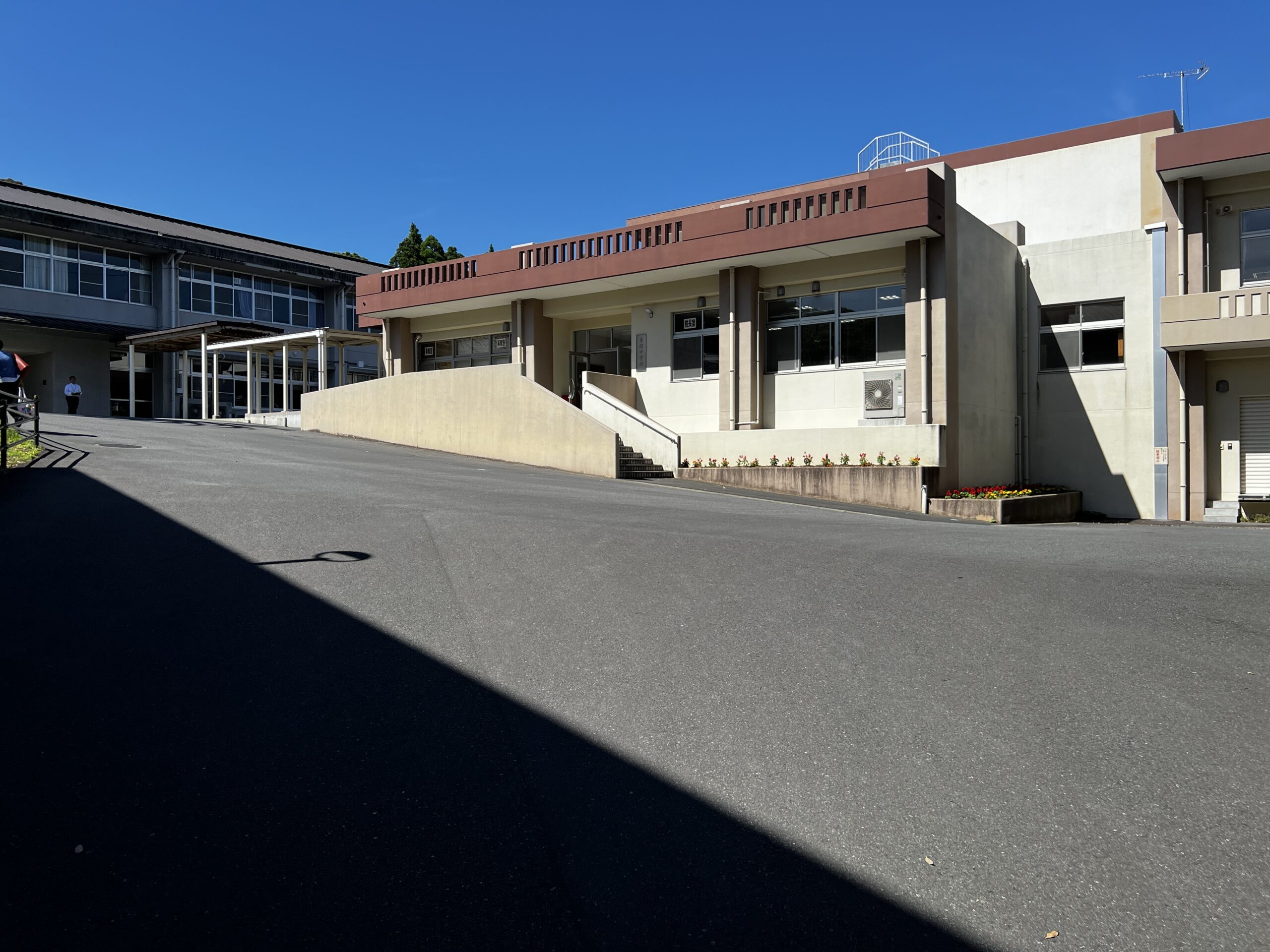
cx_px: 635
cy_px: 476
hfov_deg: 67.3
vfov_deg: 53.1
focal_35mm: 26
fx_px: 954
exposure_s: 1/3571
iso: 50
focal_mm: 5.7
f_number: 1.5
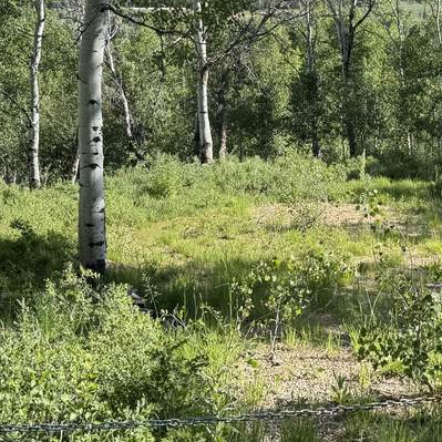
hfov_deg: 25.3
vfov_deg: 25.2
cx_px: 257
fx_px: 982
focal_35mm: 68
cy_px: 154
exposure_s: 1/1560
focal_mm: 6.76
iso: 80
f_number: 1.78
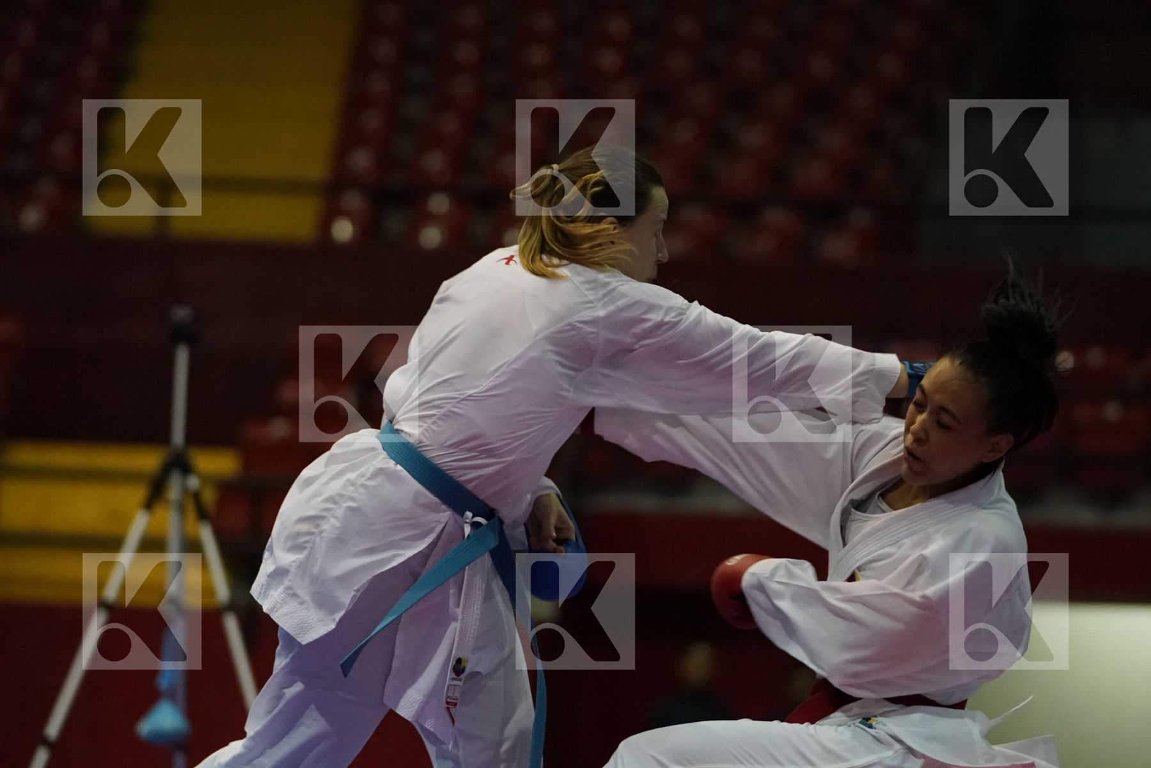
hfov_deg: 10.5
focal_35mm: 196
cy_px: 384
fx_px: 6266
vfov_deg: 7.0
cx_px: 576
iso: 6400
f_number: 2.8
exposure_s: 1/800
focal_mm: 131
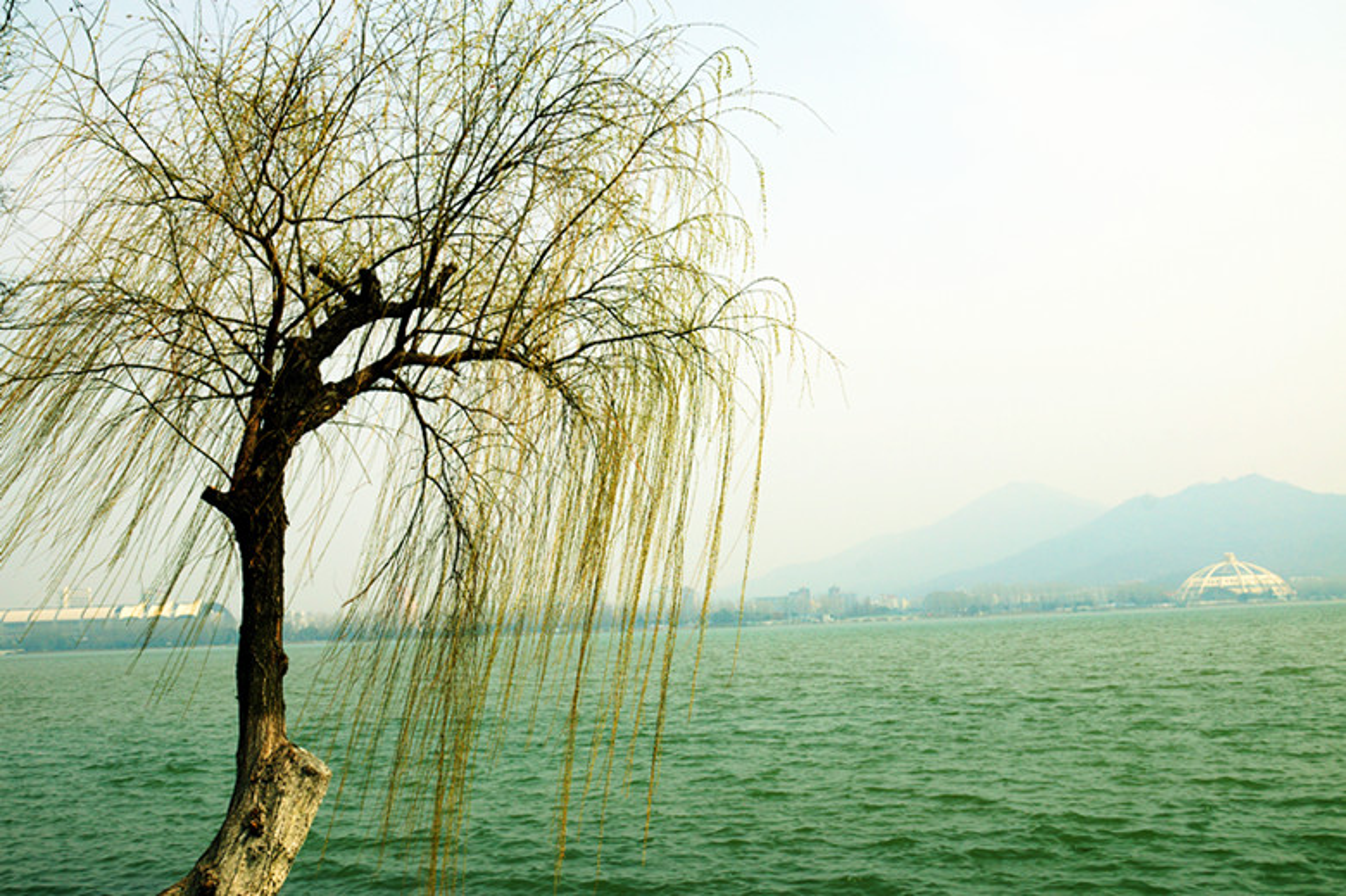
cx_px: 673
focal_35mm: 33
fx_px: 1233
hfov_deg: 57.3
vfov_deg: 39.9
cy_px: 448
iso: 100
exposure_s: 1/200
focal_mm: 22
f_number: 13
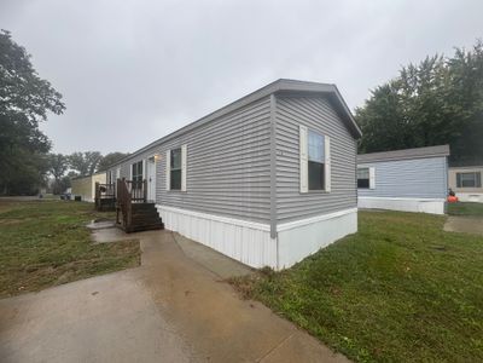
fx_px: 195
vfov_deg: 85.7
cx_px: 242
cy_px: 182
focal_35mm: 14
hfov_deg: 102.1
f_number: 2.2
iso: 40
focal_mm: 2.22
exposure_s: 1/220
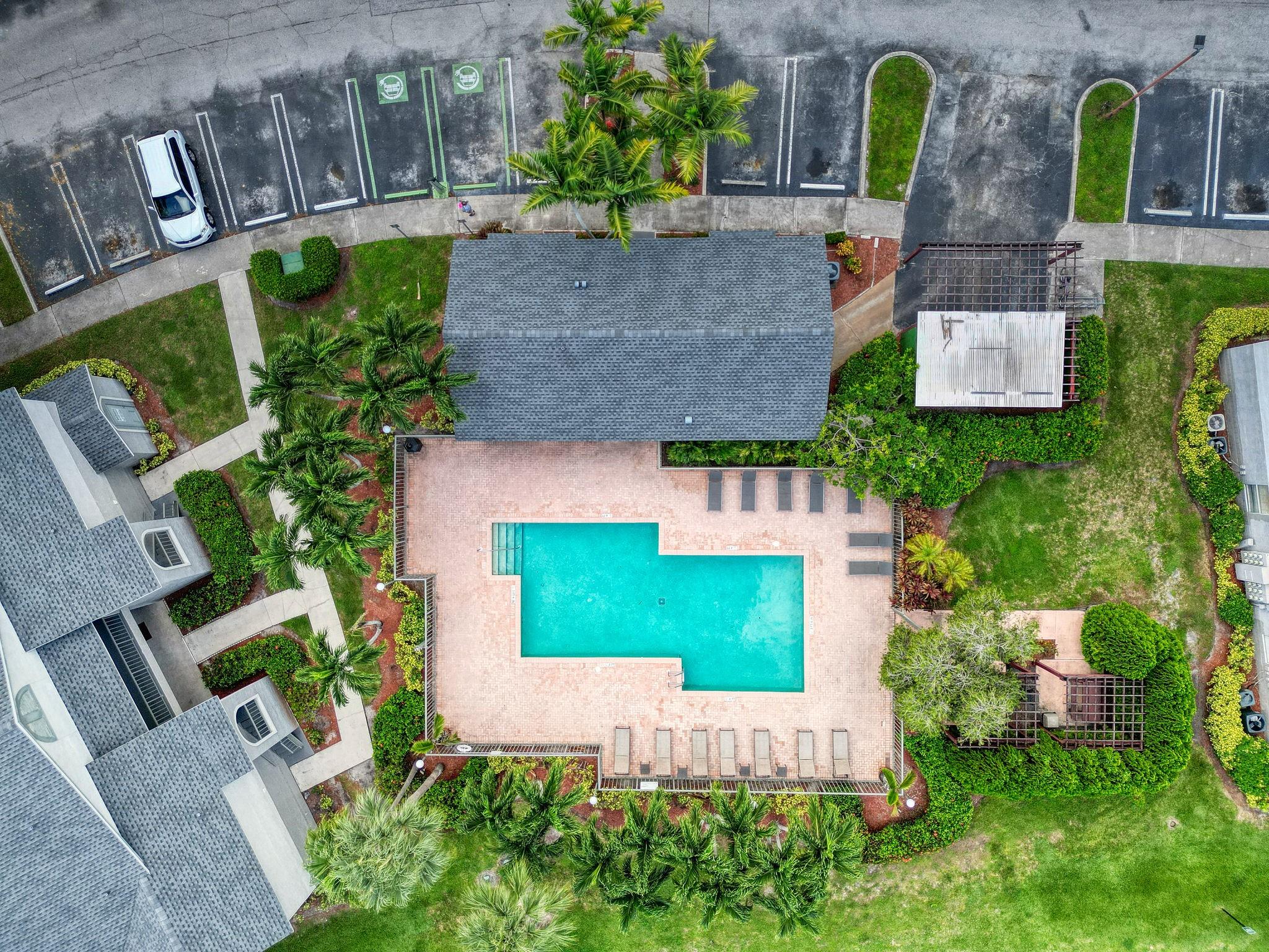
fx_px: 880
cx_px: 634
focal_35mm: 24
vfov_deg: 56.8
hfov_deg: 71.6
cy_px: 476
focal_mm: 6.7
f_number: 1.7
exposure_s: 1/800
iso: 140
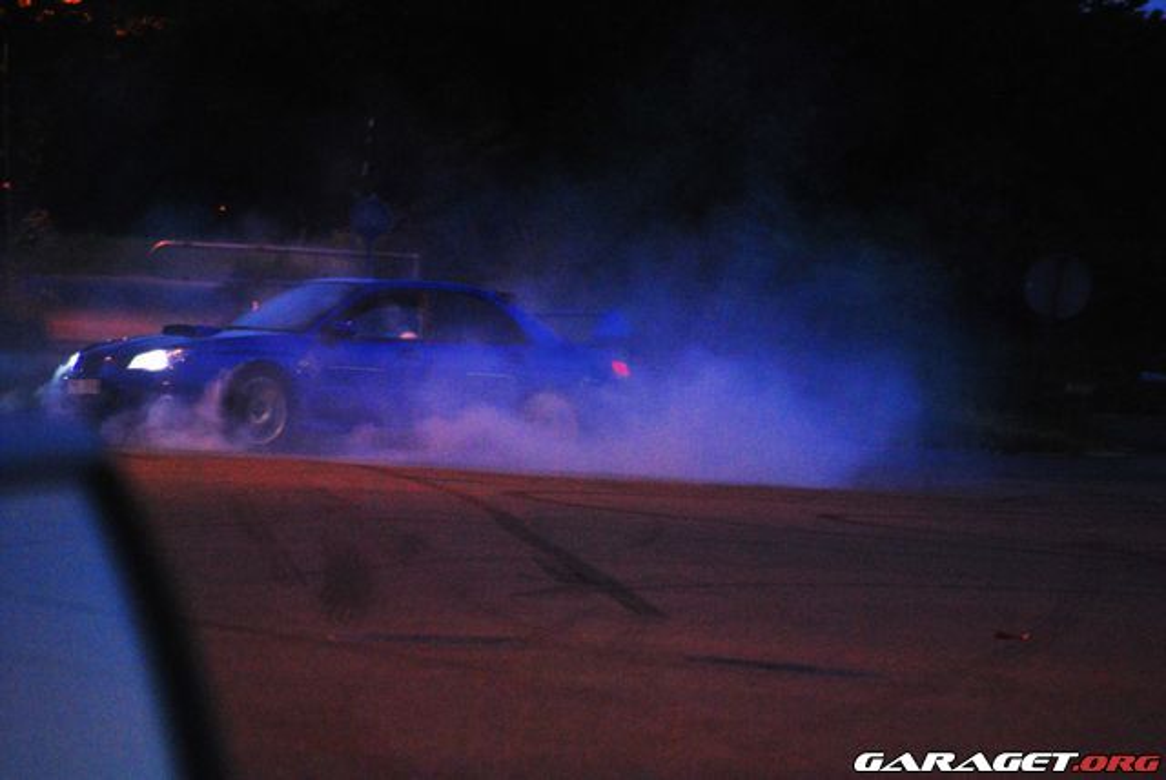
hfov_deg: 6.2
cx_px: 583
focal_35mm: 330
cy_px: 390
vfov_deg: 4.2
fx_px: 10698
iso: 800
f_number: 5.3
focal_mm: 220
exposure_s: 1/30
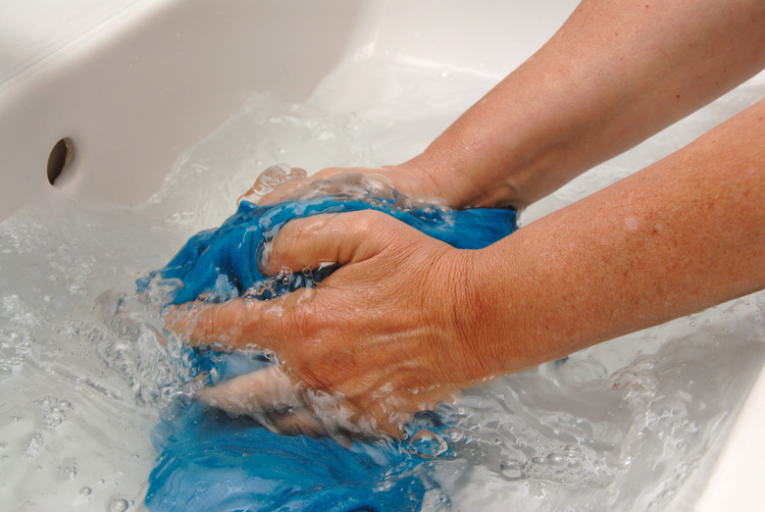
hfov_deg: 28.0
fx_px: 1532
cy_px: 256
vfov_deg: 19.0
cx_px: 382
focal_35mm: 72
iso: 100
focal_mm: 48
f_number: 11
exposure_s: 1/40
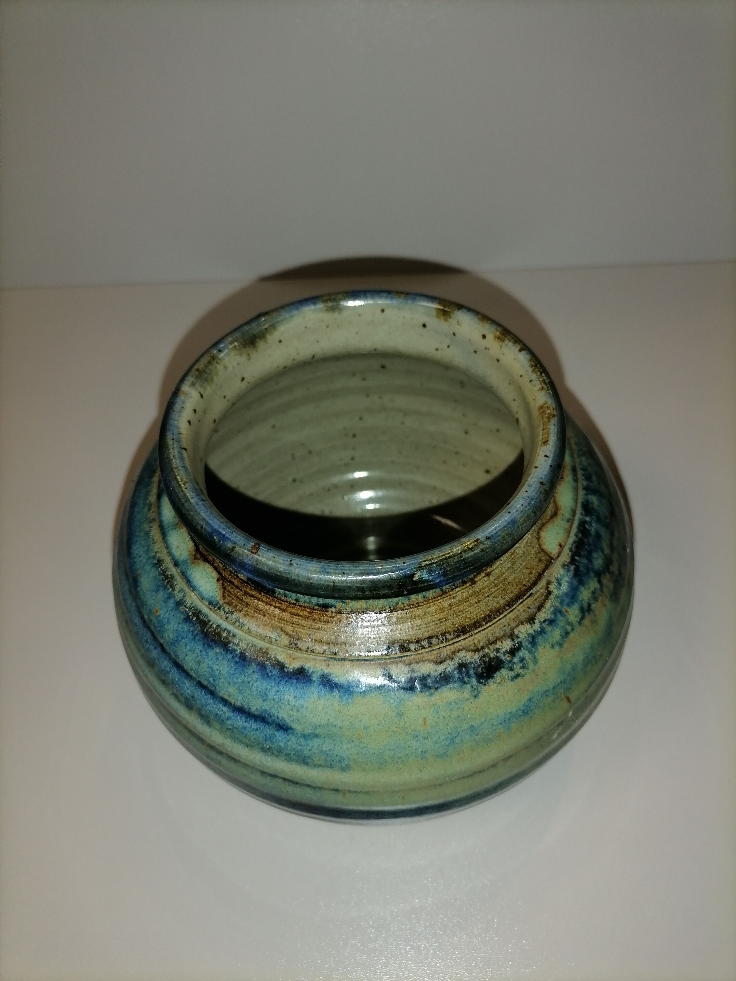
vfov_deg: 67.3
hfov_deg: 53.1
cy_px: 490
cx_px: 368
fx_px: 737
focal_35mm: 26
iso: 64
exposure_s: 1/100
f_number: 1.8
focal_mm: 5.4
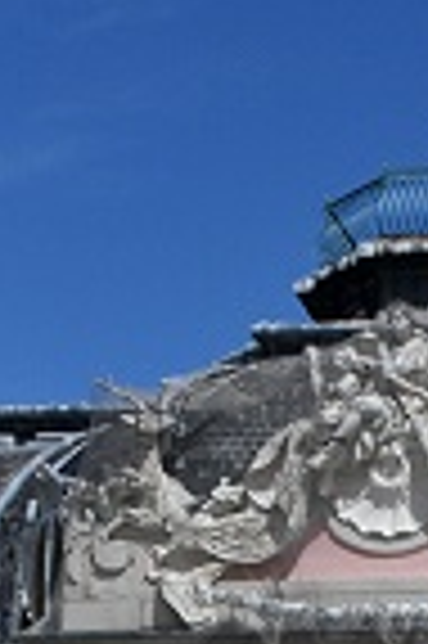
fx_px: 2663
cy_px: 961
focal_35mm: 149
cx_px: 574
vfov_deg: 13.1
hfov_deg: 9.0
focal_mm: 32
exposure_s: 1/8000
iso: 800
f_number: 8
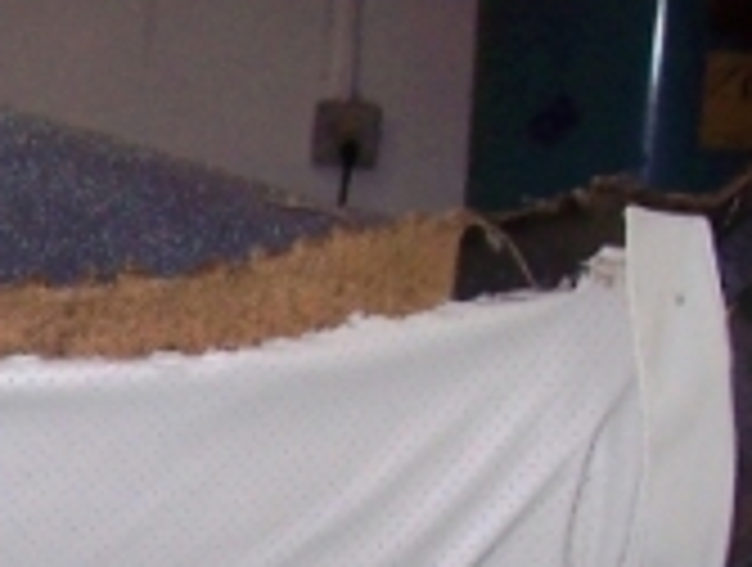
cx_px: -518
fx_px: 3745
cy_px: 850
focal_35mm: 172
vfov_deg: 8.5
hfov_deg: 10.9
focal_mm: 6
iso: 80
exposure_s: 1/64
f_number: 2.7
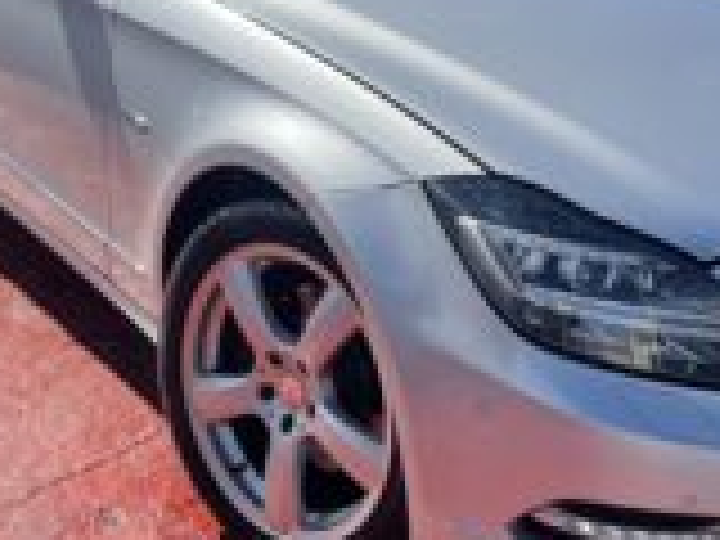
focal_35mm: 61
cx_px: 461
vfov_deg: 23.8
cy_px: 142
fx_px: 1269
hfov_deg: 31.5
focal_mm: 4.2
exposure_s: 1/4000
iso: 32
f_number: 1.6
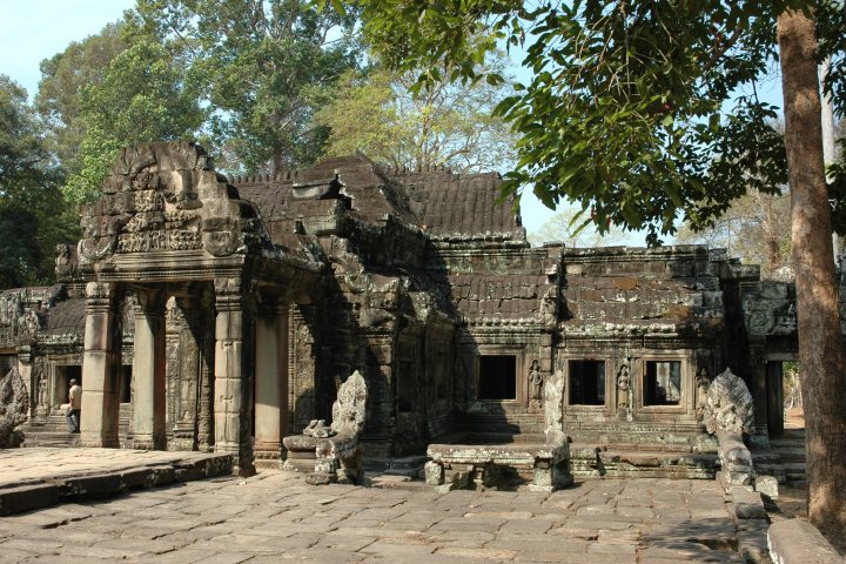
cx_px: 423
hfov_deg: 51.3
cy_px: 282
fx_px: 881
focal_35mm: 38
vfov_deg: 35.5
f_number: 7.1
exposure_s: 1/200
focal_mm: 25
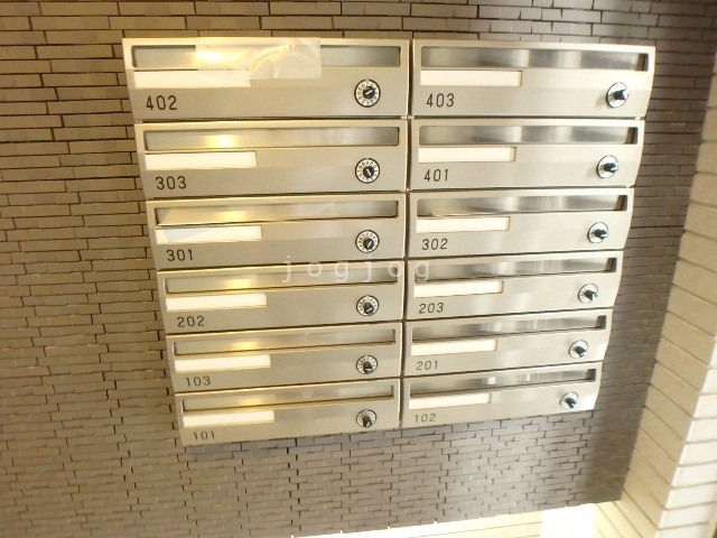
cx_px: 358
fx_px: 435
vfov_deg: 63.4
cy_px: 269
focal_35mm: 21
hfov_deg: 79.0
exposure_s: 1/15
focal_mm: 3.7
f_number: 3.5
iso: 800
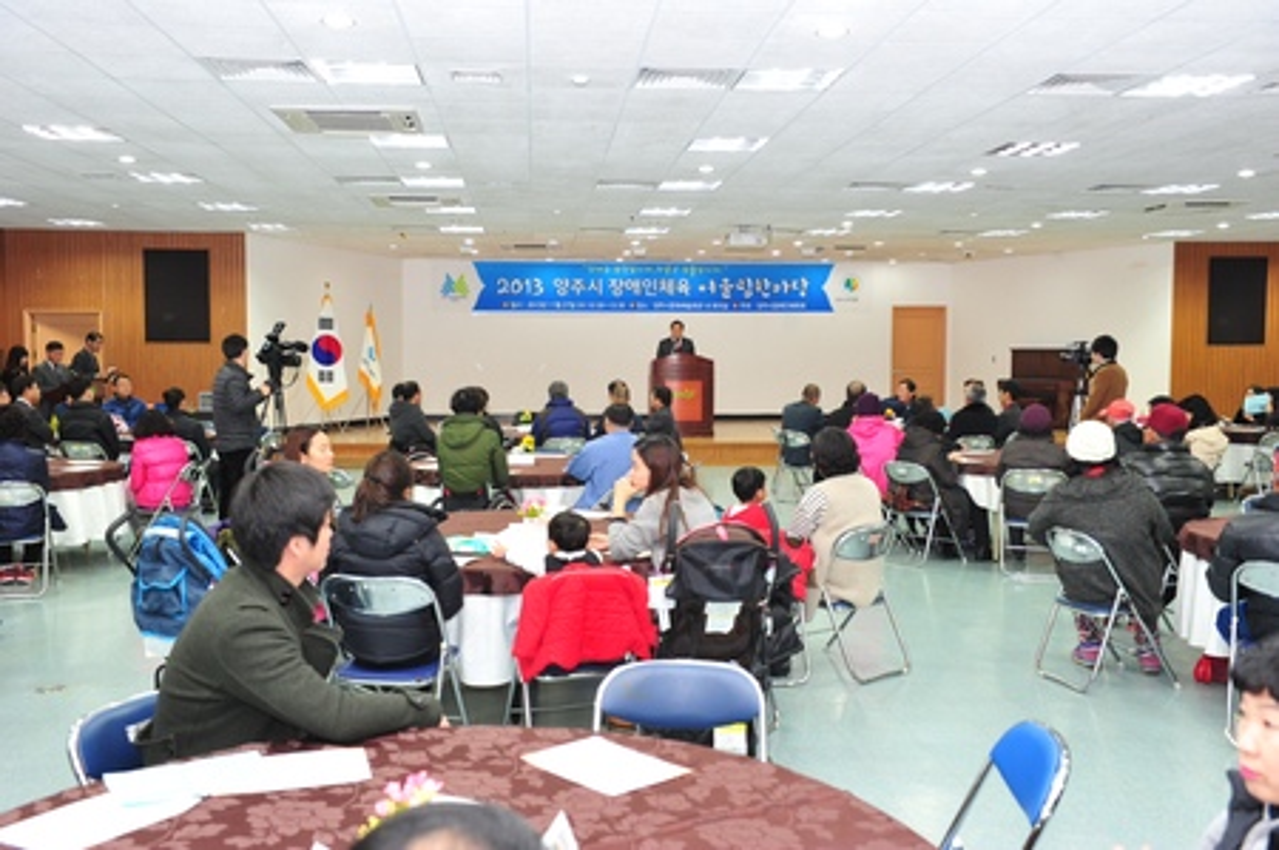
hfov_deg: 50.7
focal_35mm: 38
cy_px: 425
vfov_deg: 35.0
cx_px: 640
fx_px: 1349
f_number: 5.6
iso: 1600
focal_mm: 38
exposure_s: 1/80
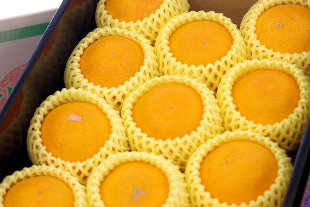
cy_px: 109
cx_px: 128
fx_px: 775
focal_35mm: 90
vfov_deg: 15.2
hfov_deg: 22.6
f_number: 2.8
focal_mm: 50
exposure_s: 1/100
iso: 200
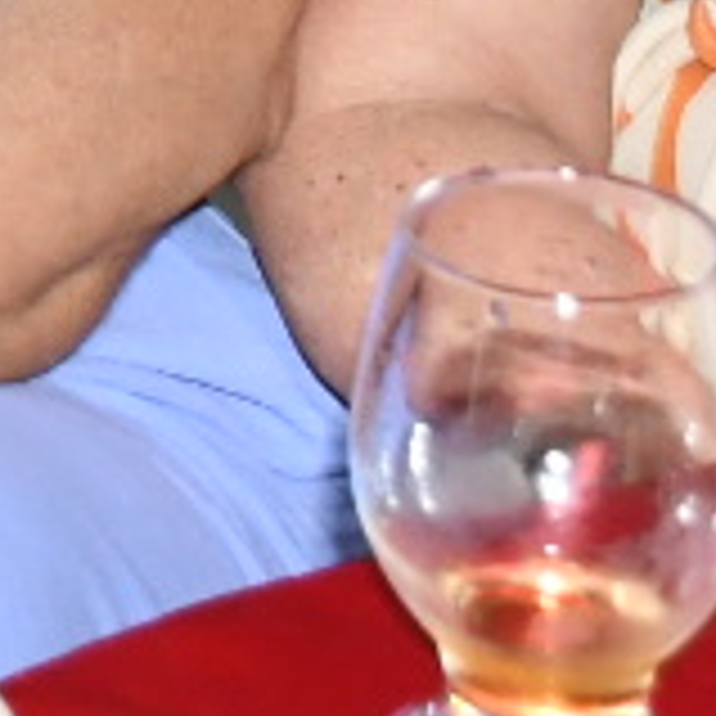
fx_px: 6903
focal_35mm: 295
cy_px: -1635
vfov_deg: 5.5
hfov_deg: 5.6
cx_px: -1202
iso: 1600
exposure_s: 1/100
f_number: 5.6
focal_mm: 23
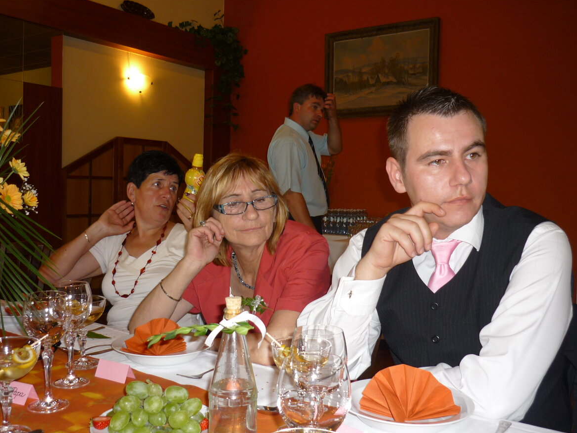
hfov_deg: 53.9
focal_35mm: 34
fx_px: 567
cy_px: 212
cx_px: 281
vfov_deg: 41.8
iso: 100
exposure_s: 1/30
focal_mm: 5.5
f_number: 2.8
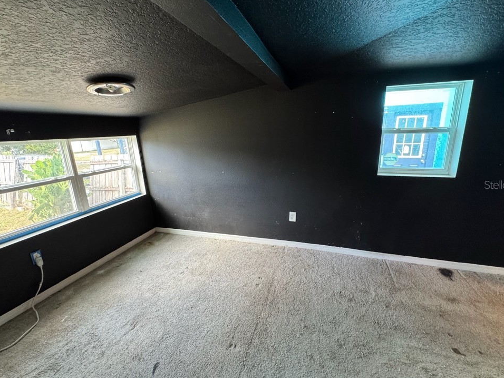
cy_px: 185
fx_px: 218
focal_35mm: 15
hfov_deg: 98.1
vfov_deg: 81.7
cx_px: 264
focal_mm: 2.22
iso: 500
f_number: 2.2
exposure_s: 1/60
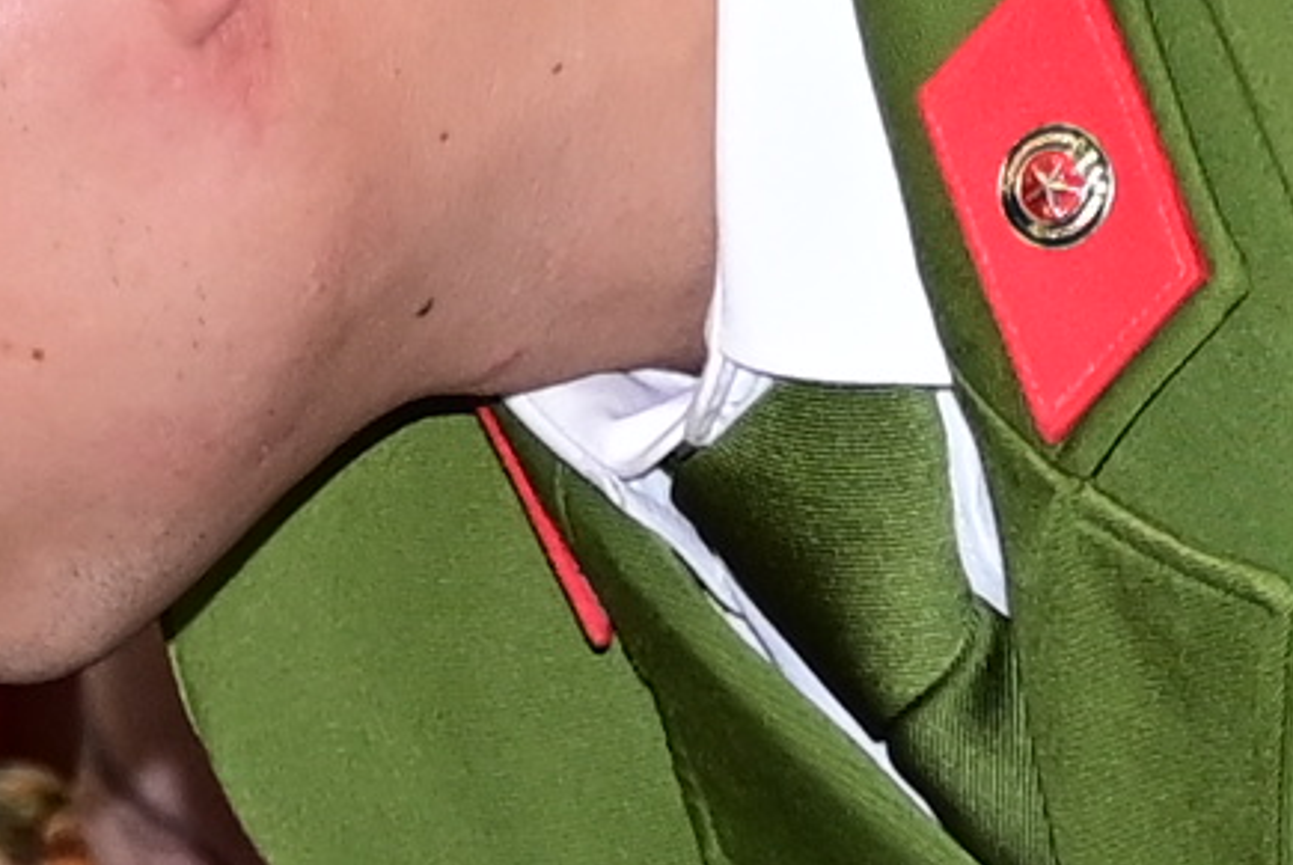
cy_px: 678
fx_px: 17509
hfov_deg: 4.2
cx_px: 211
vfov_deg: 2.8
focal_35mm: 487
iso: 1000
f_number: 4.5
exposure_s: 1/200
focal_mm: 48
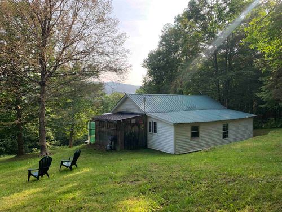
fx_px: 212
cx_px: 141
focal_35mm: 26
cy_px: 106
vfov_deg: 53.1
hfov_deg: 67.3
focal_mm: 4.25
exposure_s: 1/526
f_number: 1.8
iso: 25
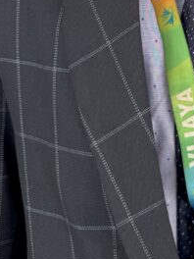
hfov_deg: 15.3
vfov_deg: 19.0
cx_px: 231
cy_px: -106
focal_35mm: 93
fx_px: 695
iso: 64
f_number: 1.78
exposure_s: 1/190
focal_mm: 6.76
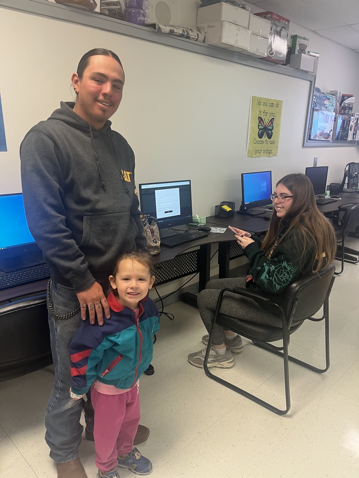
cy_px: 239
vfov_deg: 67.3
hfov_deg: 53.1
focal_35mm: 26
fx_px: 360
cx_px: 180
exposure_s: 1/60
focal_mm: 5.1
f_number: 1.6
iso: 125
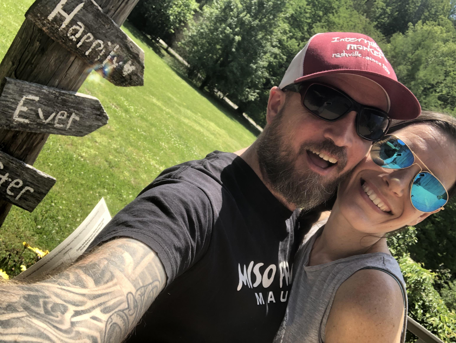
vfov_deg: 44.2
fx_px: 422
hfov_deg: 56.8
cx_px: 228
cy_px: 172
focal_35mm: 32
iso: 20
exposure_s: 1/166
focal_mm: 2.87
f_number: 2.2
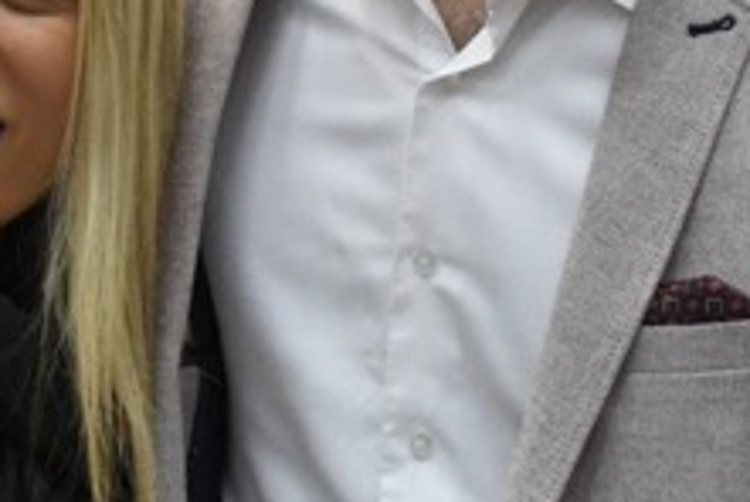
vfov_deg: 12.3
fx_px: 2316
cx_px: 305
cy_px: 53
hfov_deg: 18.4
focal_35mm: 111
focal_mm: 24
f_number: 7.1
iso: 6400
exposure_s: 1/200
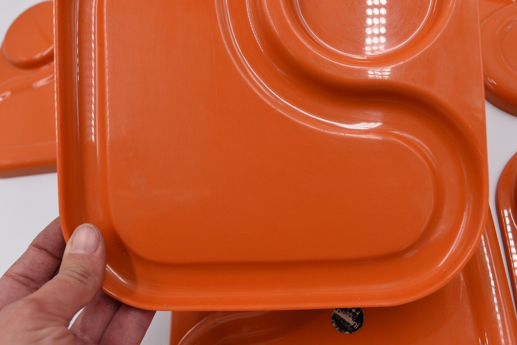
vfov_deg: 35.9
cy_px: 159
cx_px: 262
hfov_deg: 51.9
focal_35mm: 37
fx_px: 531
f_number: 5.6
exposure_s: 1/160
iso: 160
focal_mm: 22
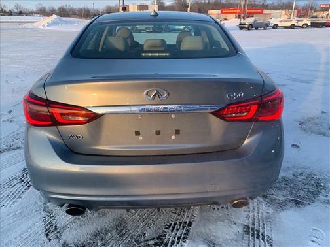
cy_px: 124
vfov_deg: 53.1
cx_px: 165
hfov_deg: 67.3
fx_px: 248
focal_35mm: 26
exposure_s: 1/227
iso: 25
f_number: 1.8
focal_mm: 4.25
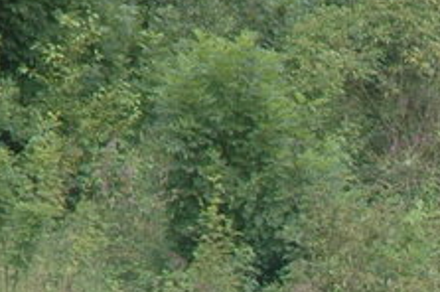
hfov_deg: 3.6
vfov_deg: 2.4
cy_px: 538
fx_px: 6896
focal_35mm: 565
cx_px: 941
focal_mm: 70
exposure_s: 1/250
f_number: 8
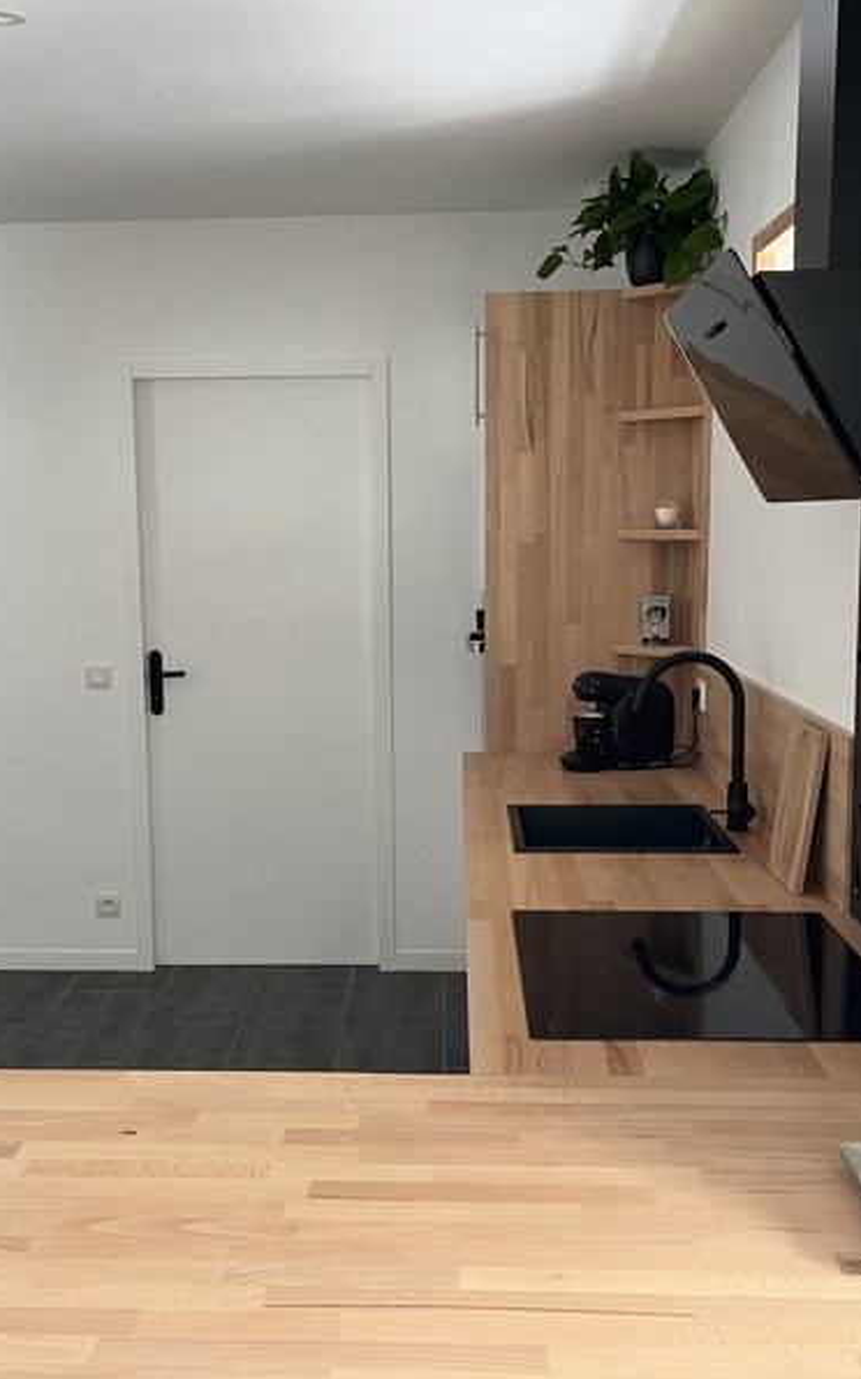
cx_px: 359
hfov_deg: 34.3
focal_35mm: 37
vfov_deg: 52.8
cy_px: 687
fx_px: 1390
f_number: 1.6
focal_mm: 5.1
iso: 125
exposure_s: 1/60
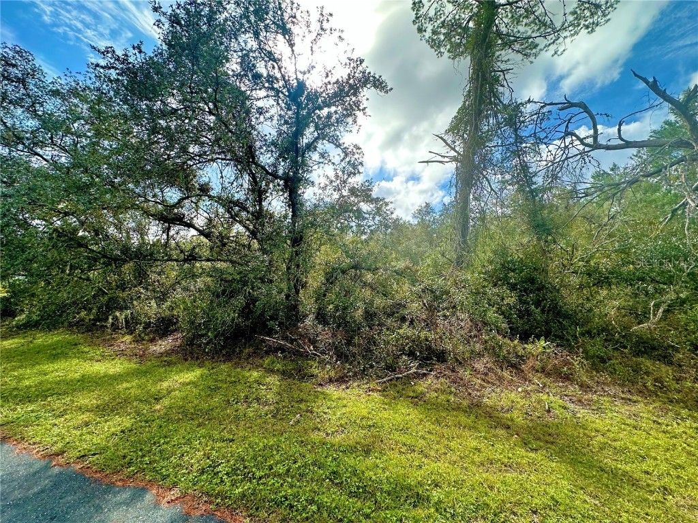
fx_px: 282
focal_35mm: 14
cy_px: 262
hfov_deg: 102.1
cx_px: 349
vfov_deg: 85.7
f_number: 2.2
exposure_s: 1/1082
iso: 40
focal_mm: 2.22
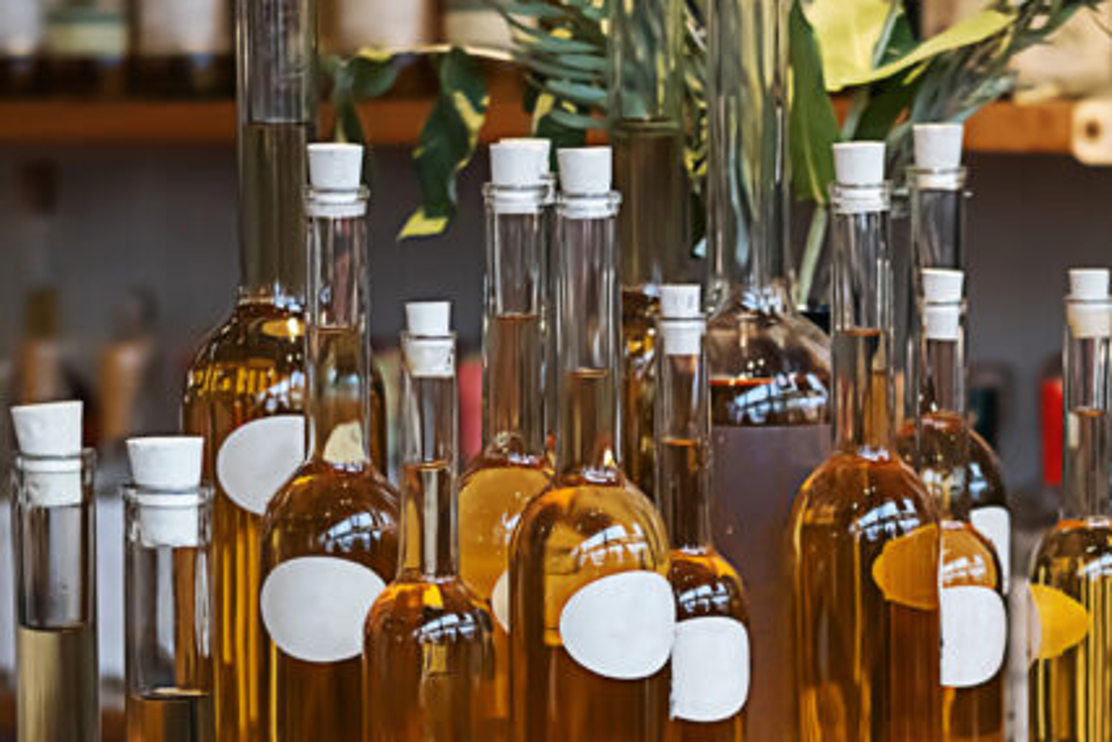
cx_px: 875
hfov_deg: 14.2
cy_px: 611
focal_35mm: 144
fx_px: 4449
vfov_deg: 9.5
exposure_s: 1/80
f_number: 3.2
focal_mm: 40
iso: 500
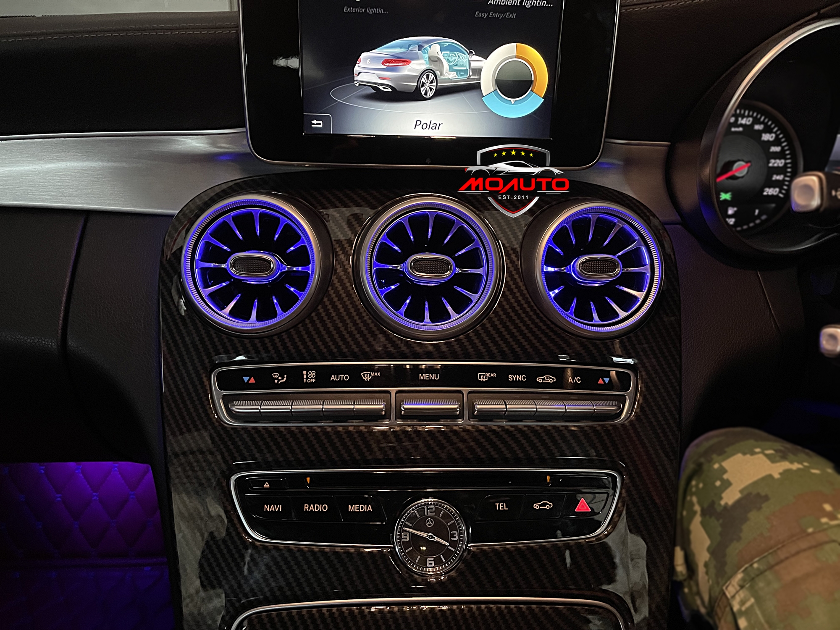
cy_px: 315
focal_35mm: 26
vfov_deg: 53.1
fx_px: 631
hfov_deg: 67.3
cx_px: 420
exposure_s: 1/28
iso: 800
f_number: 1.6
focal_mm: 5.1
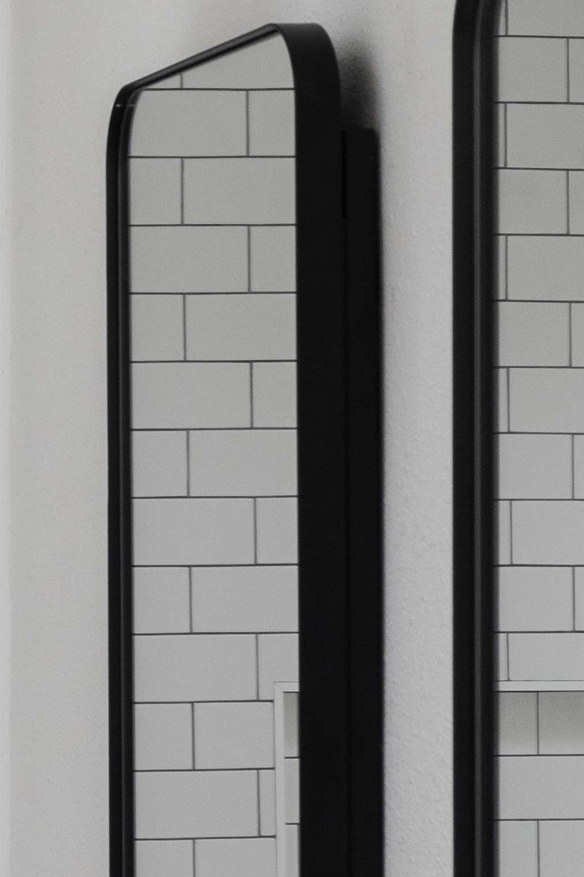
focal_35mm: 113
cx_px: -483
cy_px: 379
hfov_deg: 11.2
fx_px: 2750
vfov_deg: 18.1
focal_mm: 18
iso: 500
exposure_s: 1/30
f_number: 7.1
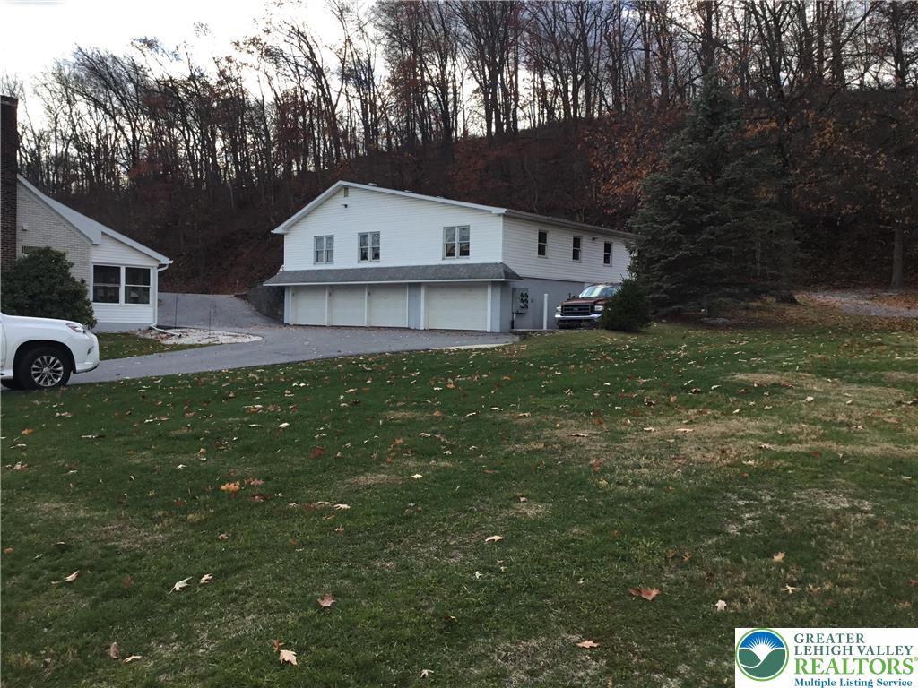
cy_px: 344
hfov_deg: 58.4
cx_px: 459
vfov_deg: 45.4
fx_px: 822
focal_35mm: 31
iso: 25
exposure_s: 1/420
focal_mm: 3.3
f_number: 2.4
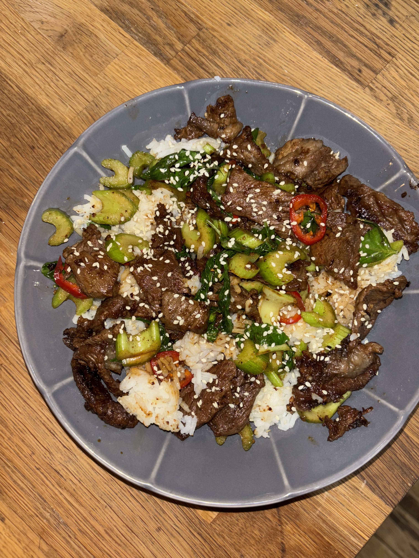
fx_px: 420
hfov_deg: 53.1
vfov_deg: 67.3
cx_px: 210
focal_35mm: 26
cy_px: 279
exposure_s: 1/30
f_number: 1.6
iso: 40
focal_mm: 5.96
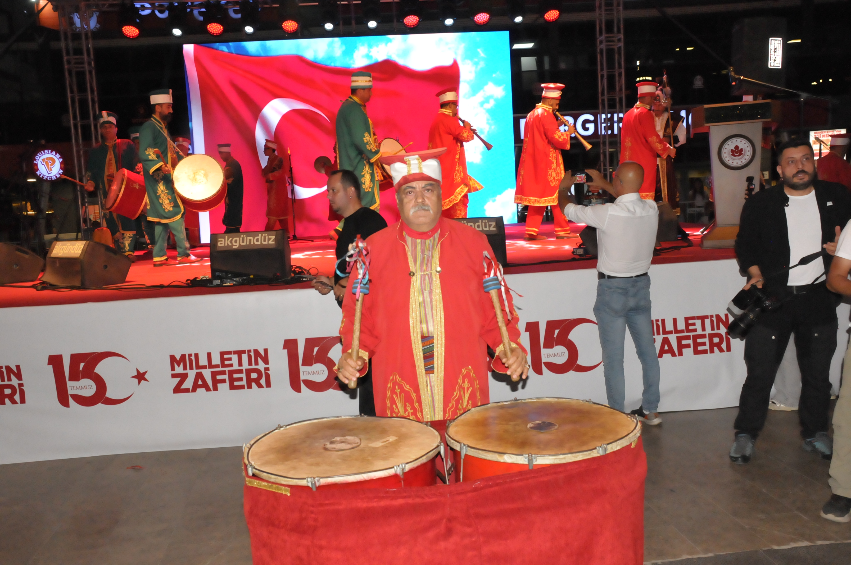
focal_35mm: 33
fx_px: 779
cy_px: 282
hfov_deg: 57.3
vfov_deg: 39.9
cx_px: 426
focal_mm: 22
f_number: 7.1
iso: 3200
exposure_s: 1/250
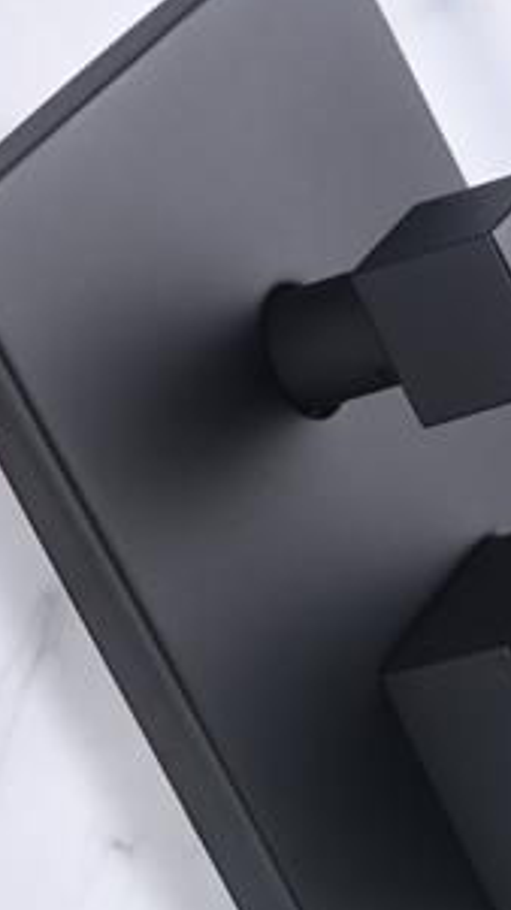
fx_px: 4414
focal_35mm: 183
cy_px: 623
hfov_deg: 6.6
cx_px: 614
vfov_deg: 11.8
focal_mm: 70
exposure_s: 1/100
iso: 100
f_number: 11
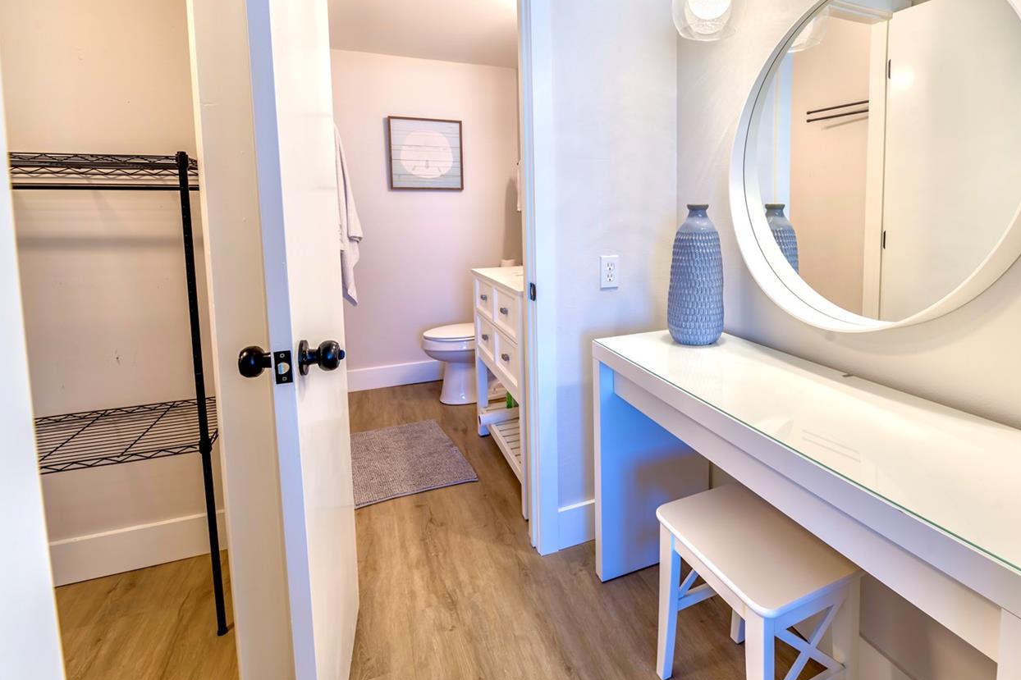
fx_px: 510
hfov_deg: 89.1
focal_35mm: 18
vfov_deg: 66.5
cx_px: 603
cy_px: 260
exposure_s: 1/30
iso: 64
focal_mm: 14
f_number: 9
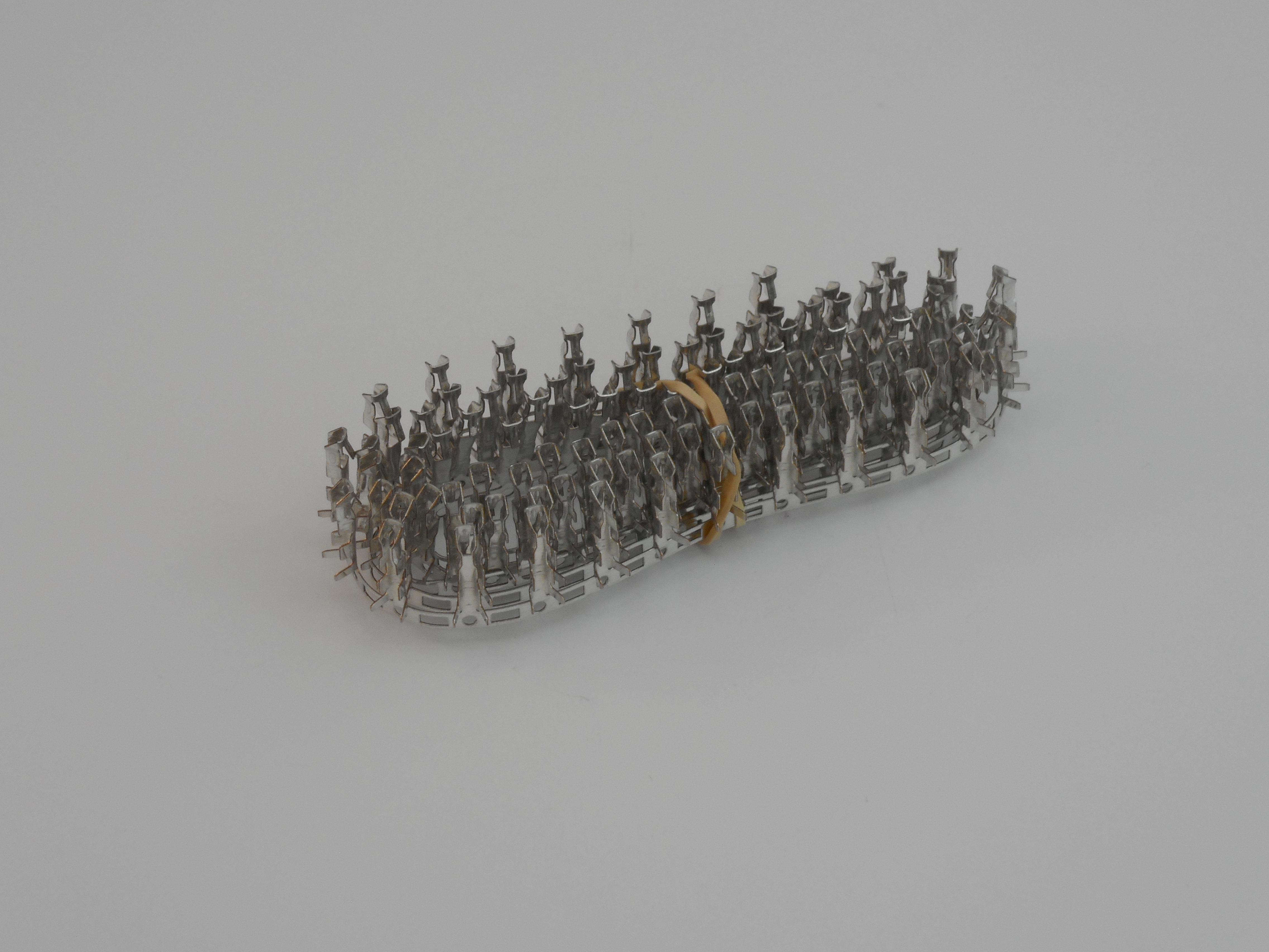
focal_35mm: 101
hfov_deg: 19.4
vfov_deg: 14.6
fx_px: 3703
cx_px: 621
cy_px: 452
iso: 180
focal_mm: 15.9
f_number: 5.6
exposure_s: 1/60
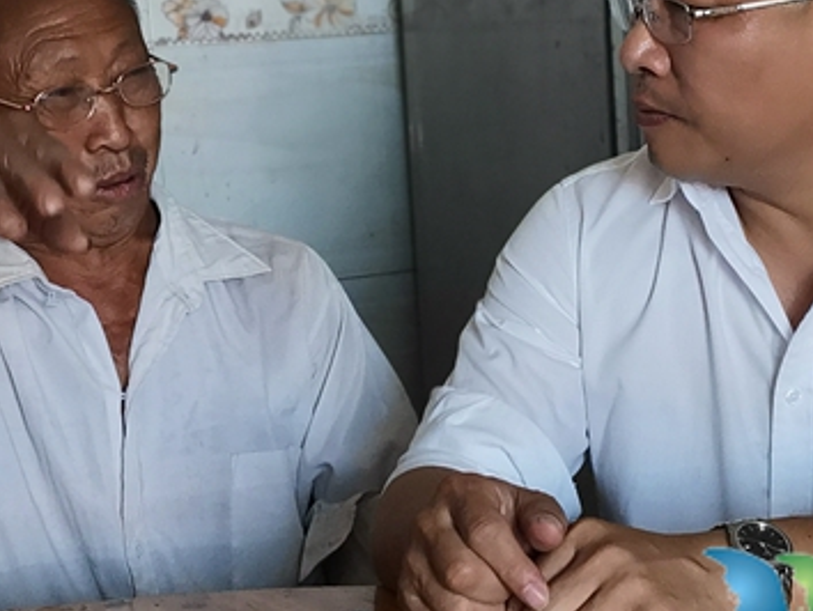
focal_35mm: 94
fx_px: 2209
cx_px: 455
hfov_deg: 20.8
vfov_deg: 15.7
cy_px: 184
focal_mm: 4.75
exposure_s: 1/100
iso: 250
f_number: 2.4
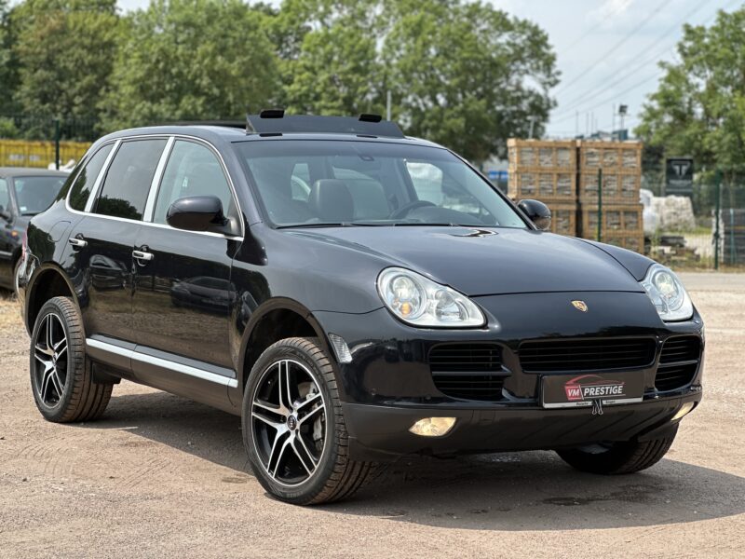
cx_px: 372
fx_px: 1657
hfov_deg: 25.3
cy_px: 280
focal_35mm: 77
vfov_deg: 19.1
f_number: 2.8
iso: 32
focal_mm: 9
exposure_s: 1/416
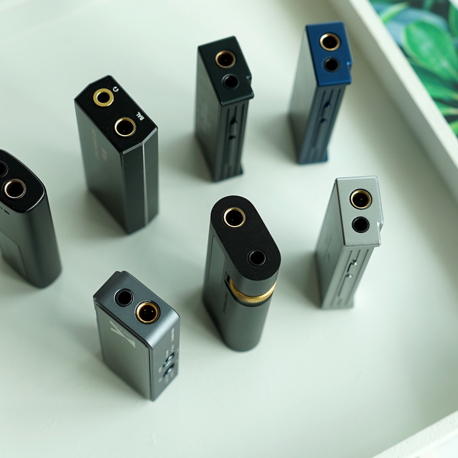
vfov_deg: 21.4
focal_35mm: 81
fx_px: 1212
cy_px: 192
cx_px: 260
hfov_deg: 21.4
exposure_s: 1/100
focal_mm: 35
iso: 100
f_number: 4
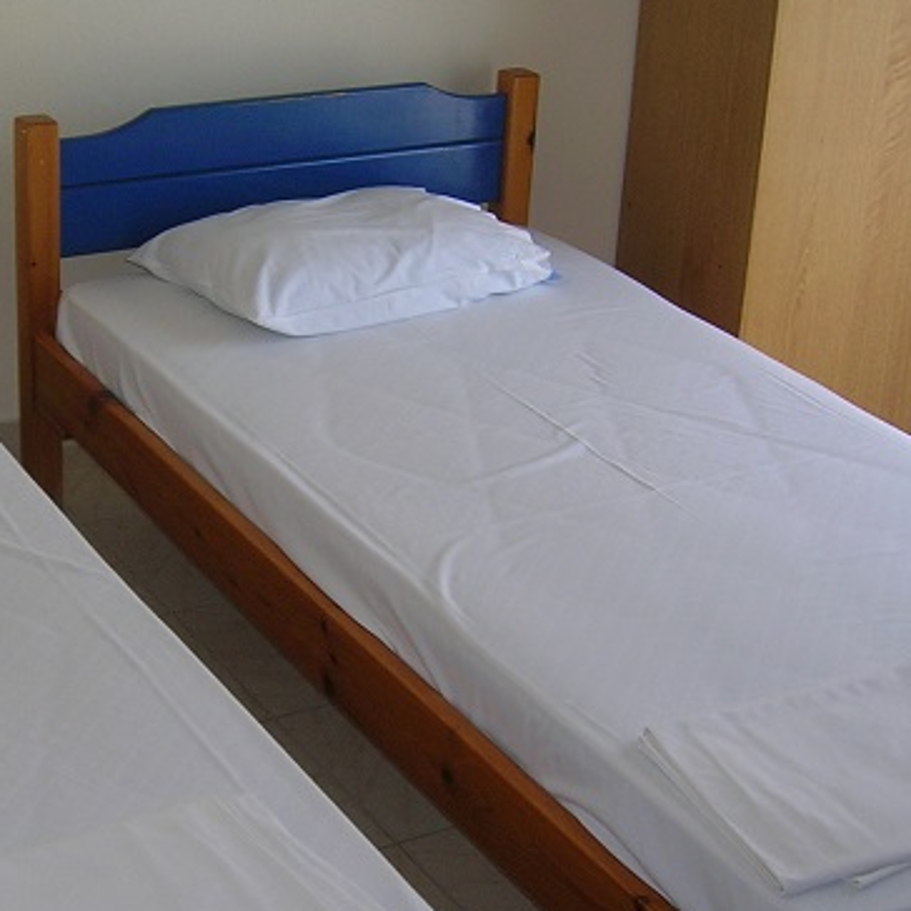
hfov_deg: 25.6
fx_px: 1965
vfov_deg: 26.1
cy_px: 491
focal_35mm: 66
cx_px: 158
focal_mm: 5.7
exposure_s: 1/30
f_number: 2.9
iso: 50
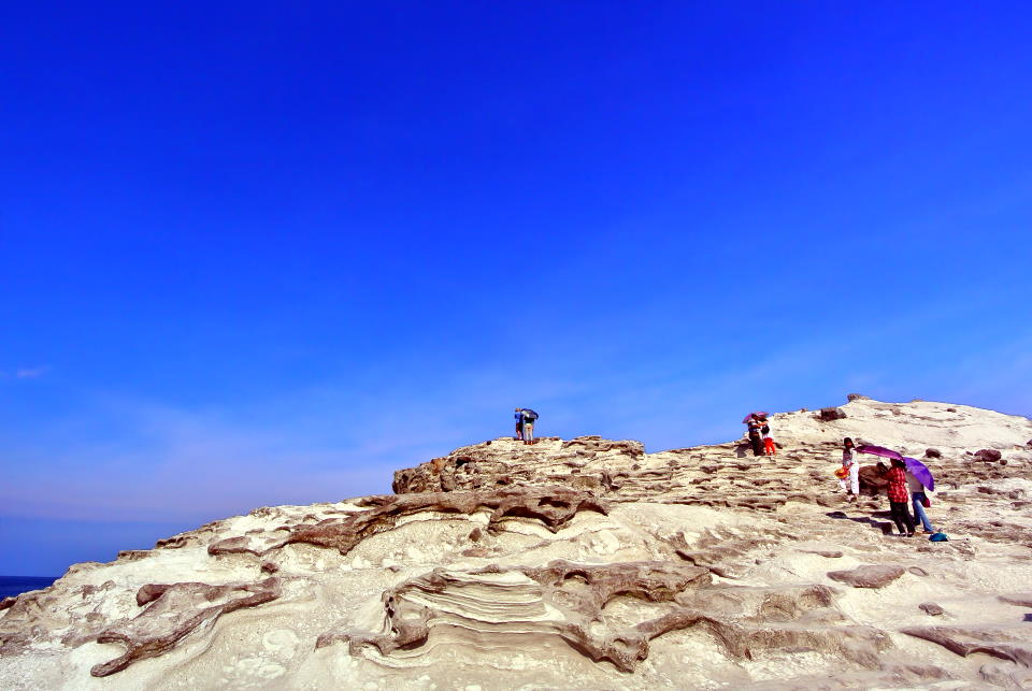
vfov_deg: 64.7
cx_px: 516
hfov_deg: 86.8
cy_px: 346
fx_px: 545
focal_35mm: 19
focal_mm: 7.3
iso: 100
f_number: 6.3
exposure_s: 1/500
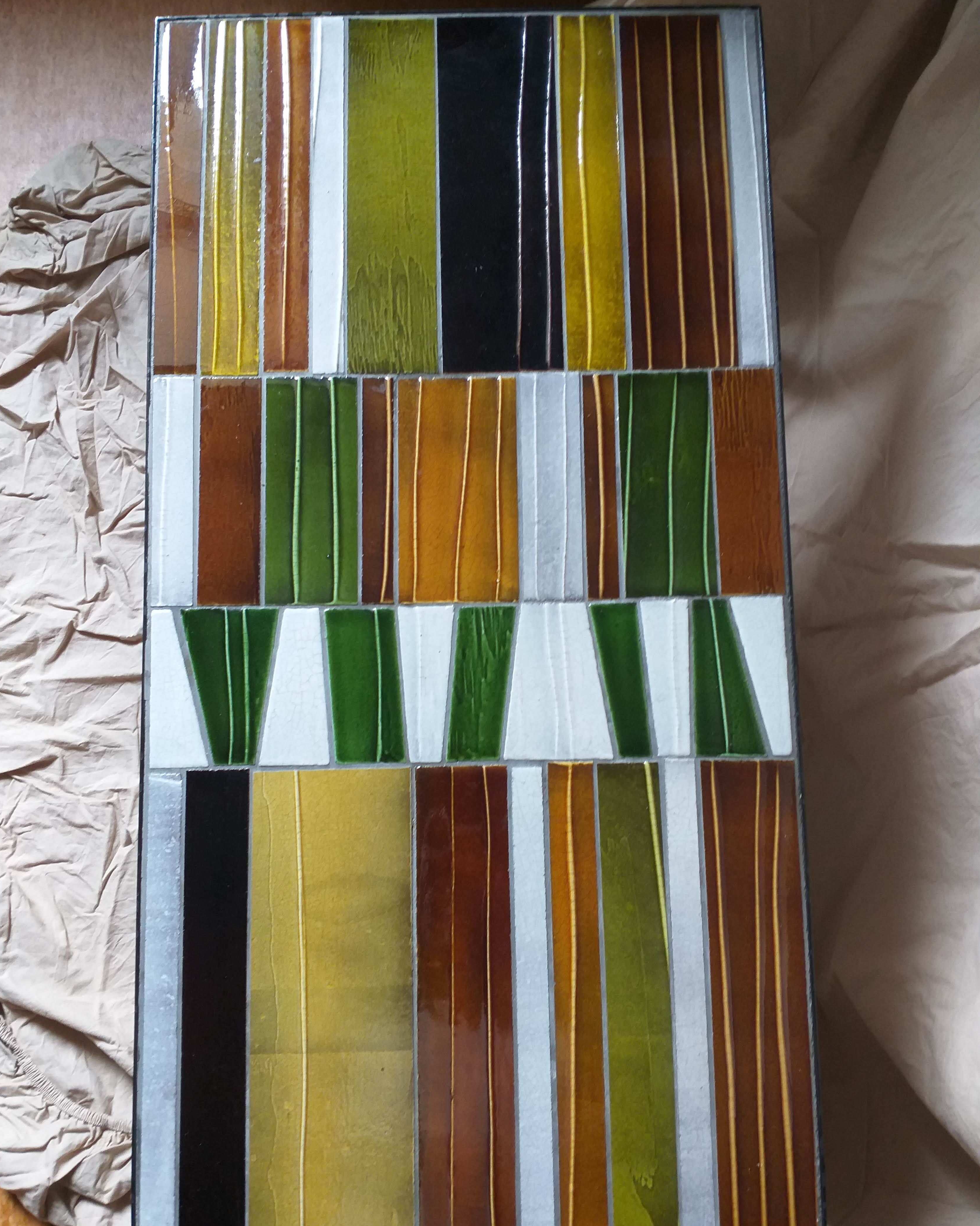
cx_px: 476
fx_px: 1015
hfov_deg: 51.5
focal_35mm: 28
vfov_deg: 62.2
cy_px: 636
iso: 80
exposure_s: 1/50
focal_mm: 3.93
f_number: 1.7
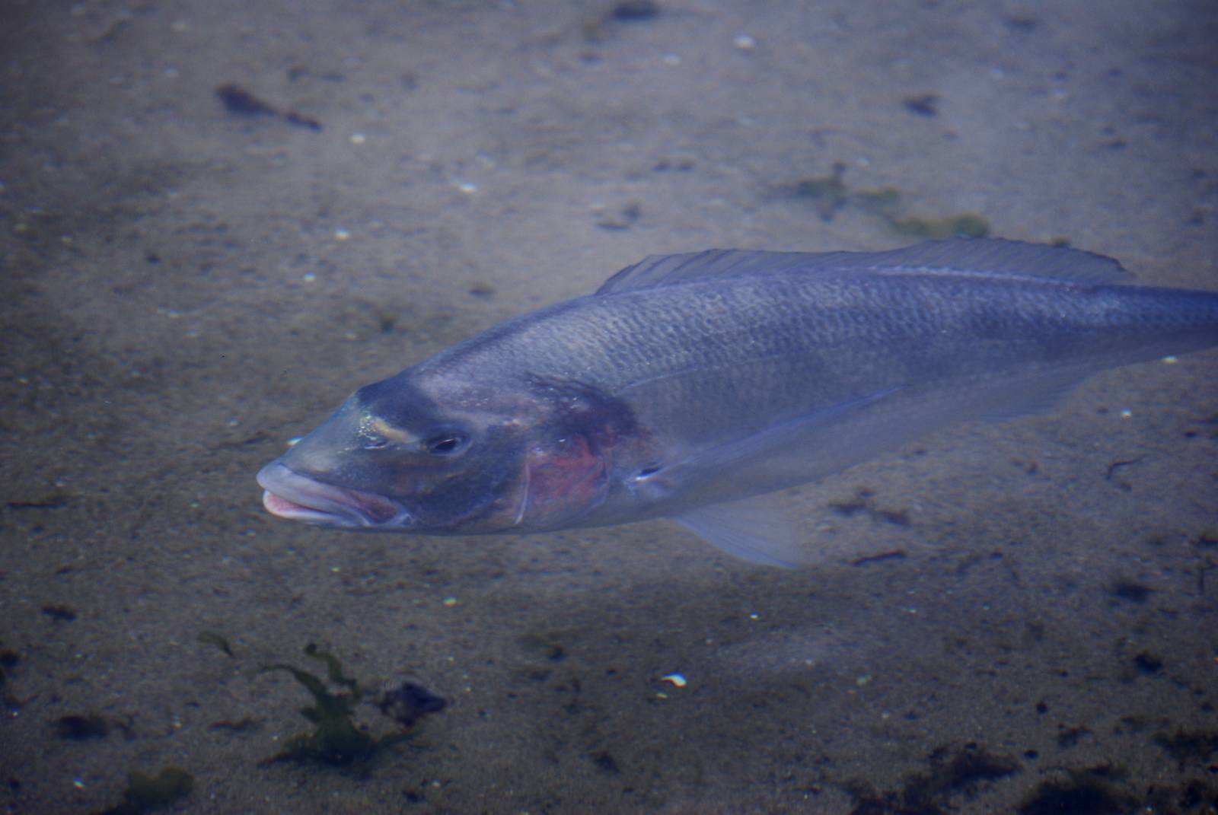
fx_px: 6859
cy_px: 408
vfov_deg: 6.8
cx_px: 609
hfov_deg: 10.1
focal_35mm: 202
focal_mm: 135
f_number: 5.6
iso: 160
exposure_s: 1/500
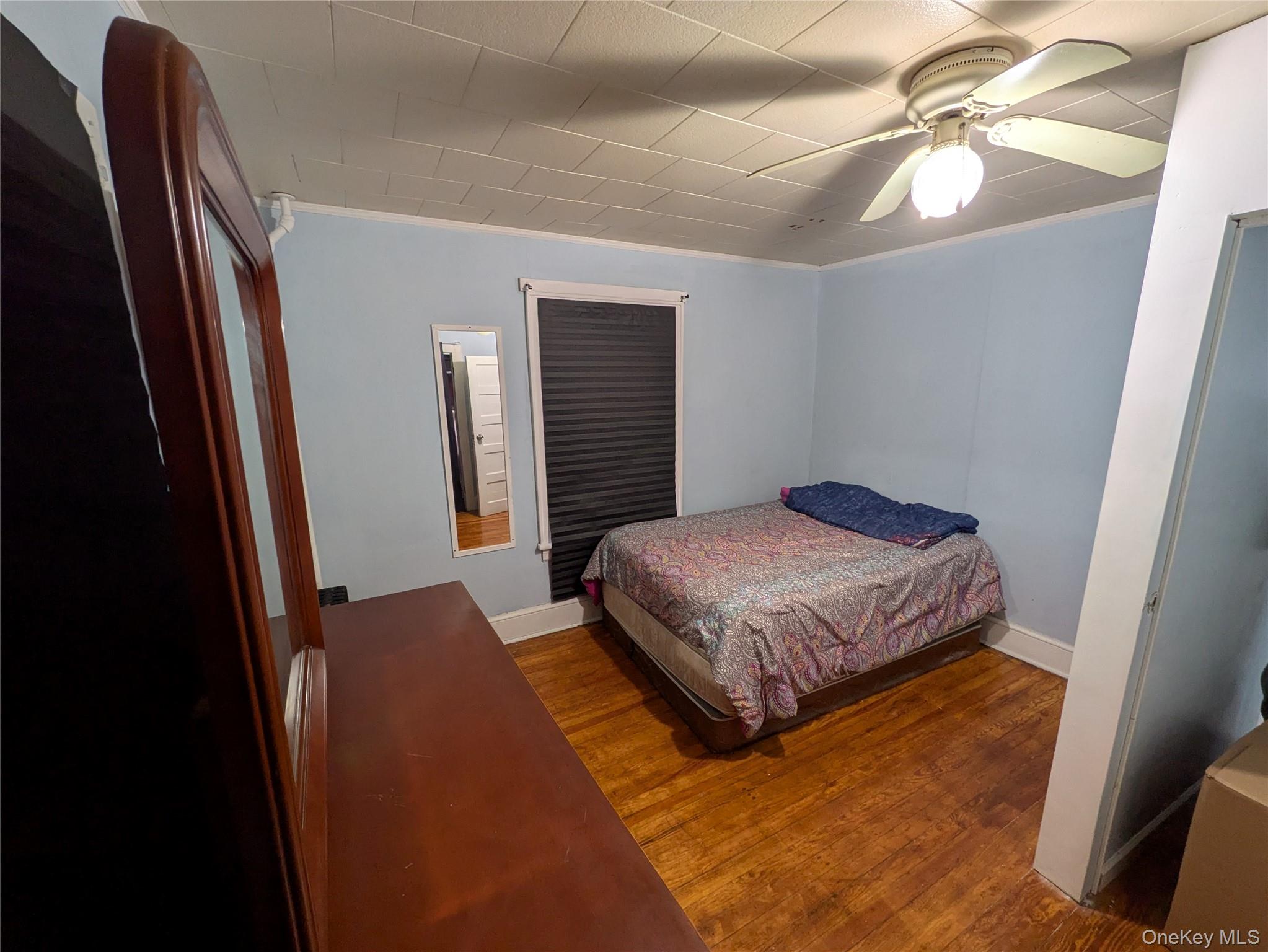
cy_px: 476
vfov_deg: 85.7
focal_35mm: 14
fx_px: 513
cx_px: 634
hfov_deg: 102.0
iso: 90
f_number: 2.2
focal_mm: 1.83
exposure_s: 1/24
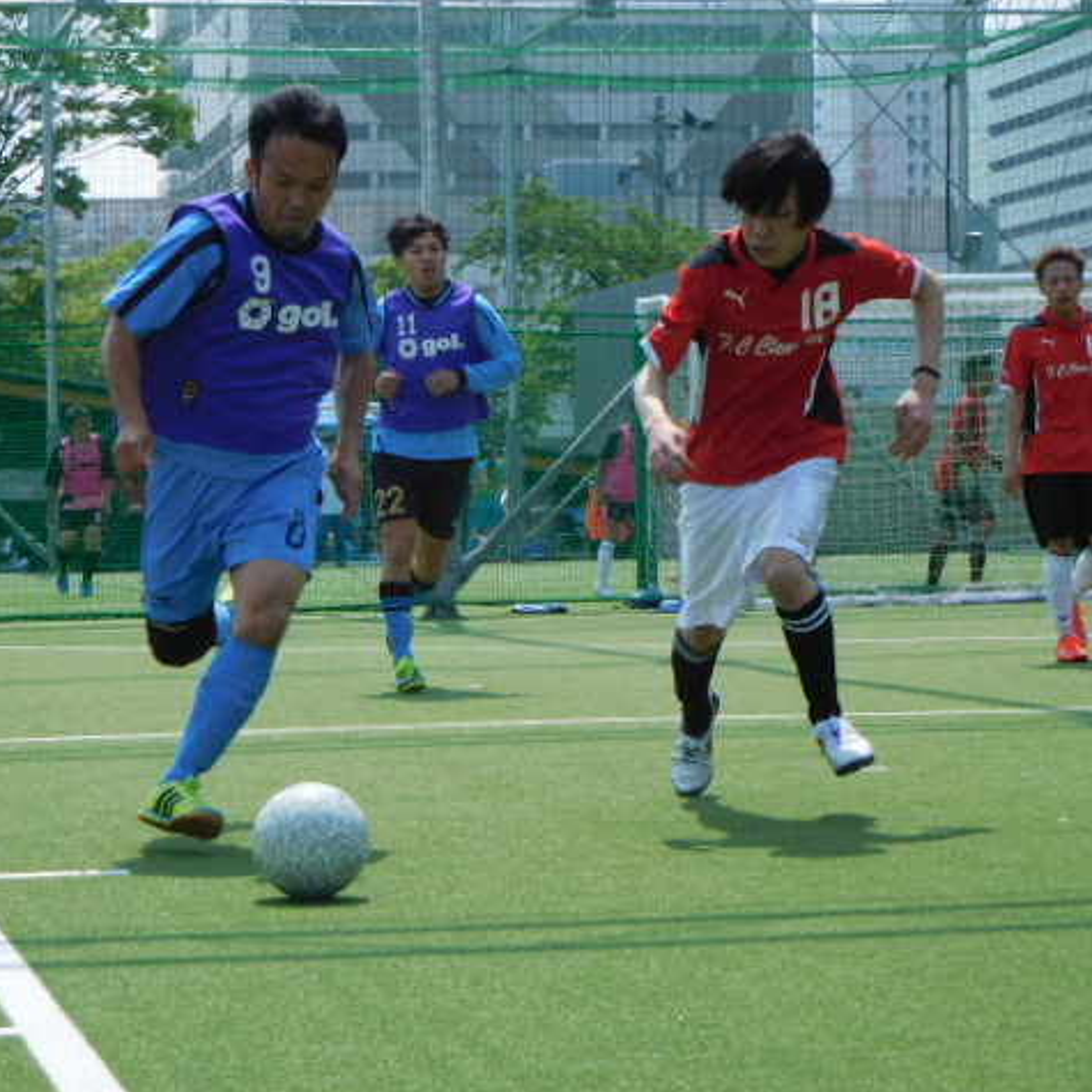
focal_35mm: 119
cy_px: 545
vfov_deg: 14.7
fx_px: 4247
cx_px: 506
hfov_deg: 14.6
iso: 125
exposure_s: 1/640
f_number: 4.8
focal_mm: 17.8
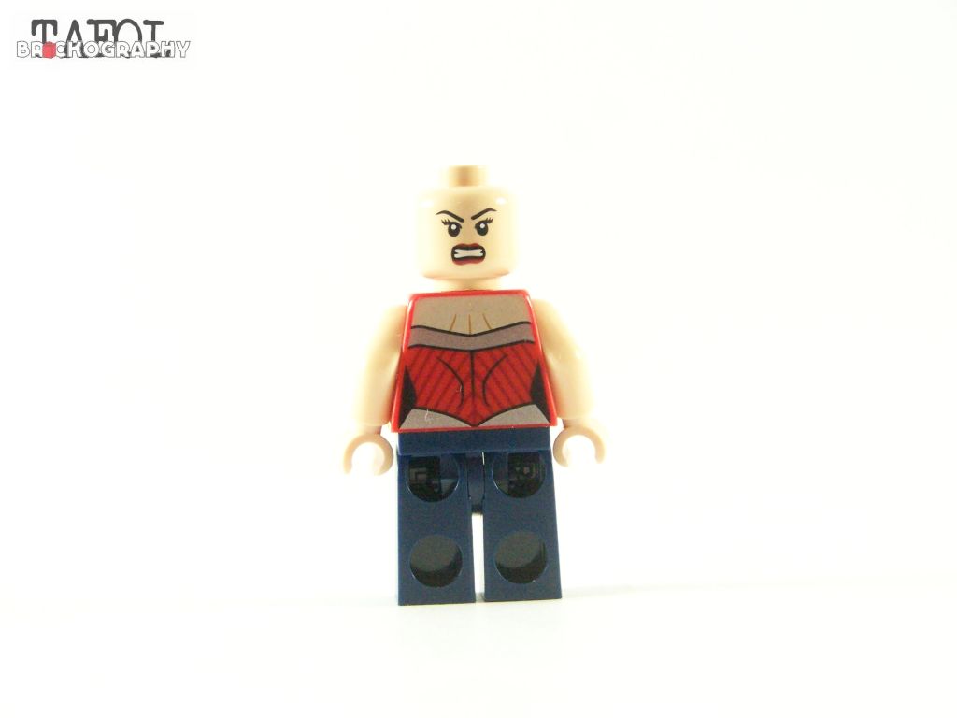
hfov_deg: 18.7
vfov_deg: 14.1
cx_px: 478
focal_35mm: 105
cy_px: 359
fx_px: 2903
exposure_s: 1/60
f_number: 3.6
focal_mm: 17.5
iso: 400
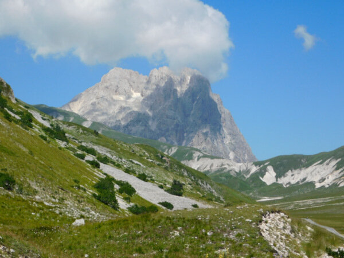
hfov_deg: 21.5
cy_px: 129
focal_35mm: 91
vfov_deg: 16.2
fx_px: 904
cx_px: 172
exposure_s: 1/1250
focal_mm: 16.1
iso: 125
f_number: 4.5
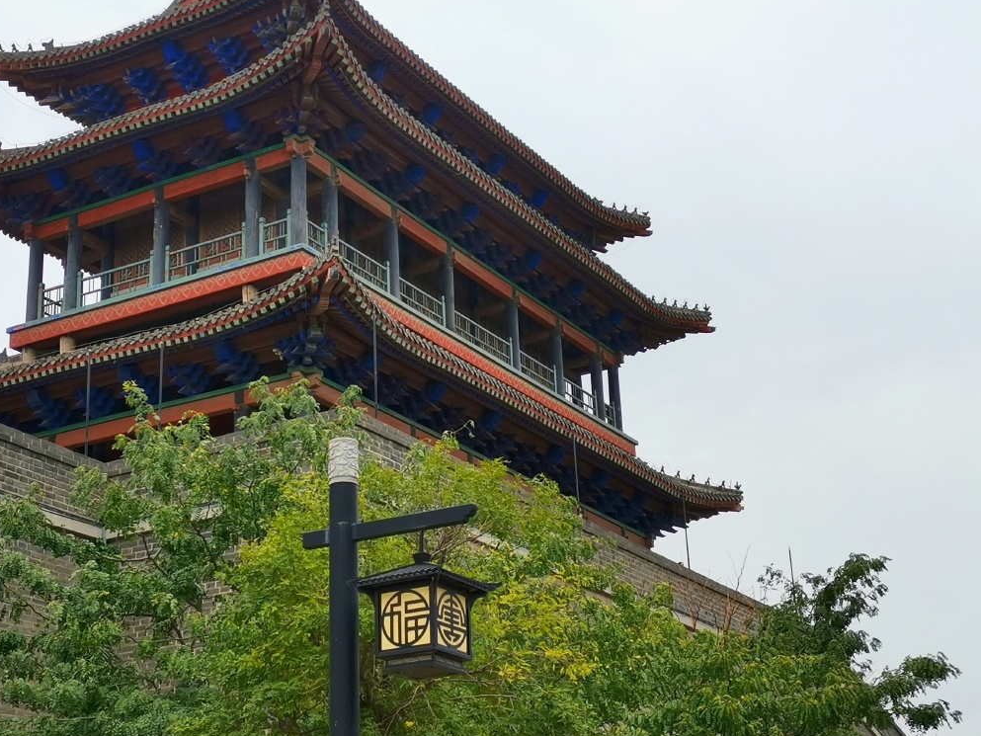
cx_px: 391
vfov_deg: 25.2
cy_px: 355
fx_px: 1644
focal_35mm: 58
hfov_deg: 33.1
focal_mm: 4.75
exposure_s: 1/1250
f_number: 1.8
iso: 50
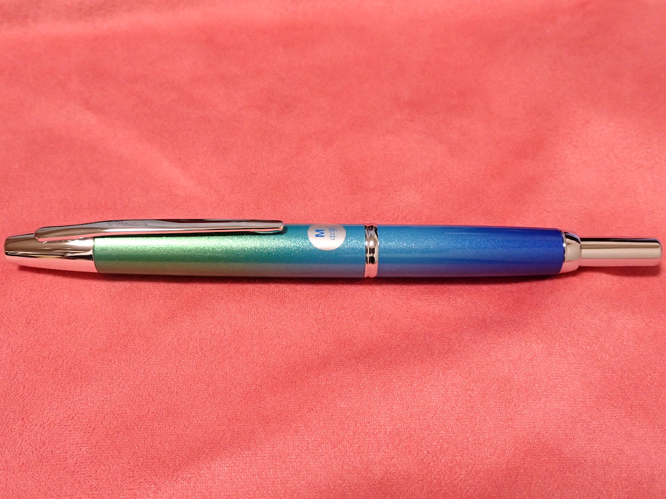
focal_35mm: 38
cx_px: 333
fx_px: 731
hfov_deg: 49.0
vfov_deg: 37.7
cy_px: 250
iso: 400
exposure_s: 1/3
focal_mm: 6.83
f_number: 10
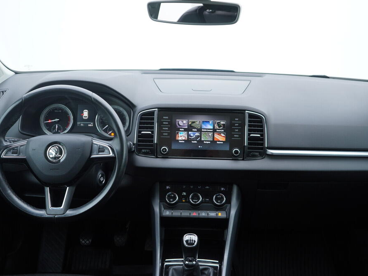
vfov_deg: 36.0
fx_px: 425
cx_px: 191
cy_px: 137
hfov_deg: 46.8
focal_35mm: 40
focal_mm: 24
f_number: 2.8
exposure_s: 1/40
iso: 160
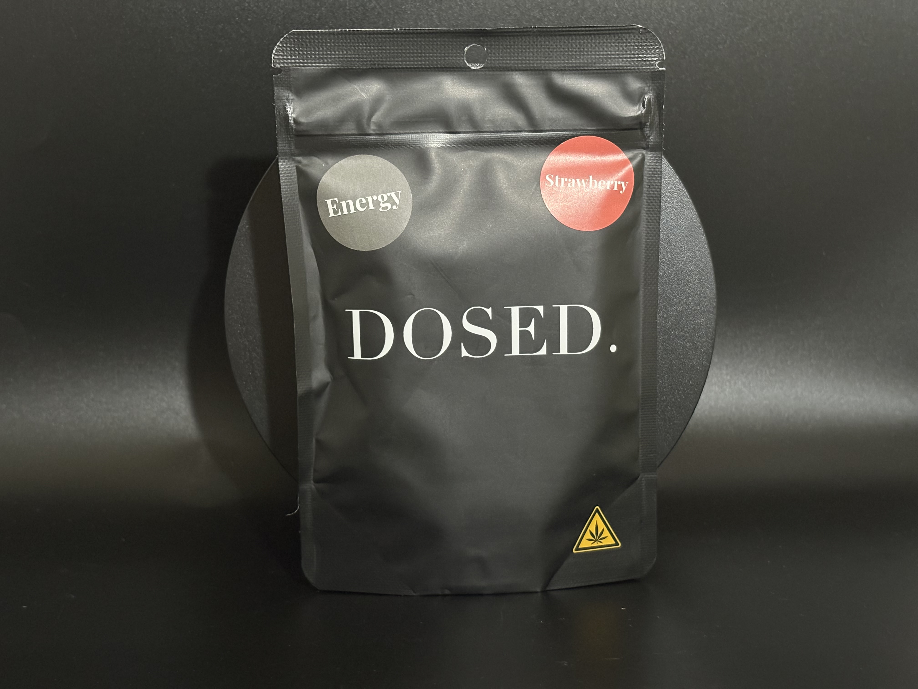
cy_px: 344
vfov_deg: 28.0
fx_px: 1379
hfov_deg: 36.8
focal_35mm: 52
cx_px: 459
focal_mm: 5.96
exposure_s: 1/19
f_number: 1.6
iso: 400
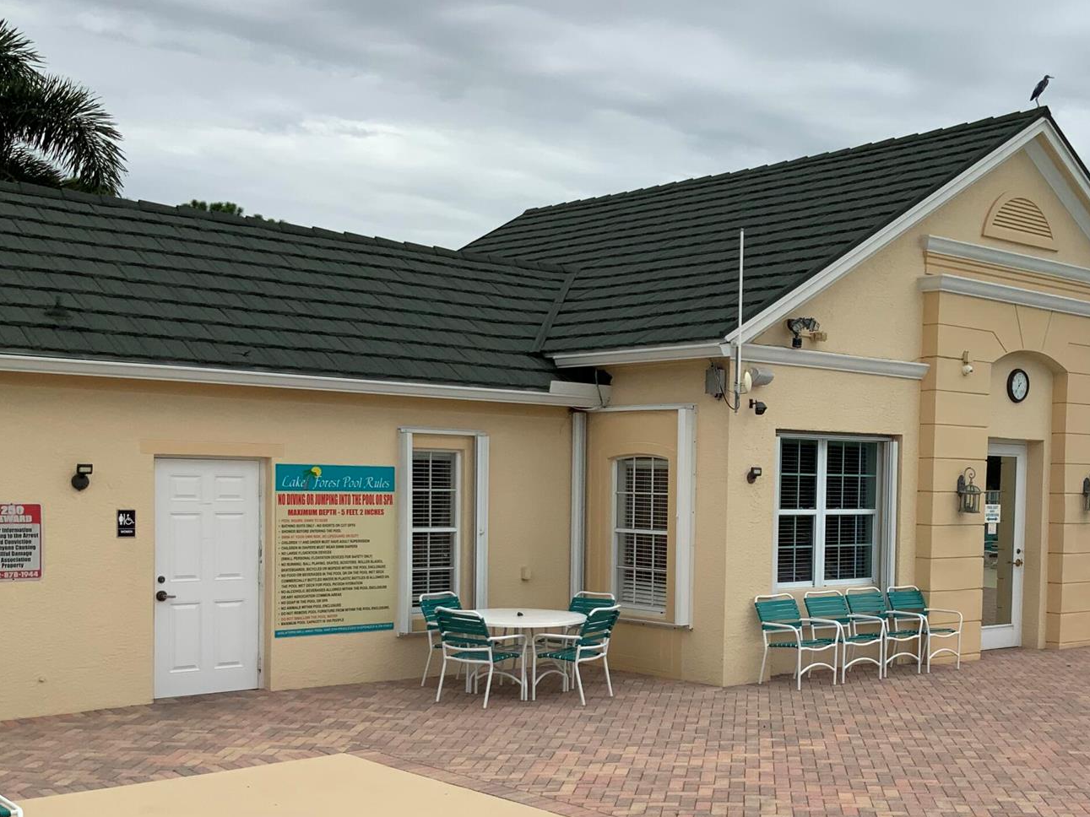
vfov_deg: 31.3
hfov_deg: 40.6
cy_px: 538
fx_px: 1448
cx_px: 755
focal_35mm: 46
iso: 16
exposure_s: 1/1912
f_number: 1.8
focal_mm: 3
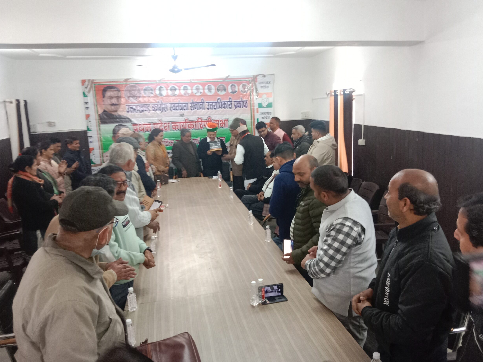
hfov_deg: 63.4
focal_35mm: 28
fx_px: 391
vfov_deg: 49.7
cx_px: 245
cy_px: 180
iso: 666
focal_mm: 3.65
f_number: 2.2
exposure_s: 1/20
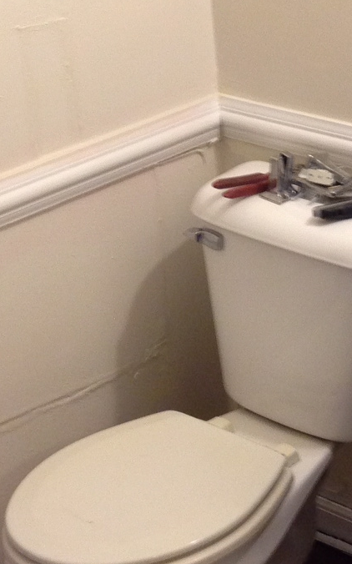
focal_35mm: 106
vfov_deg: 19.2
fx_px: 1628
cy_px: 15
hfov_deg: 12.0
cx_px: 445
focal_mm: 4.12
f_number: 2.4
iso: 125
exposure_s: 1/20
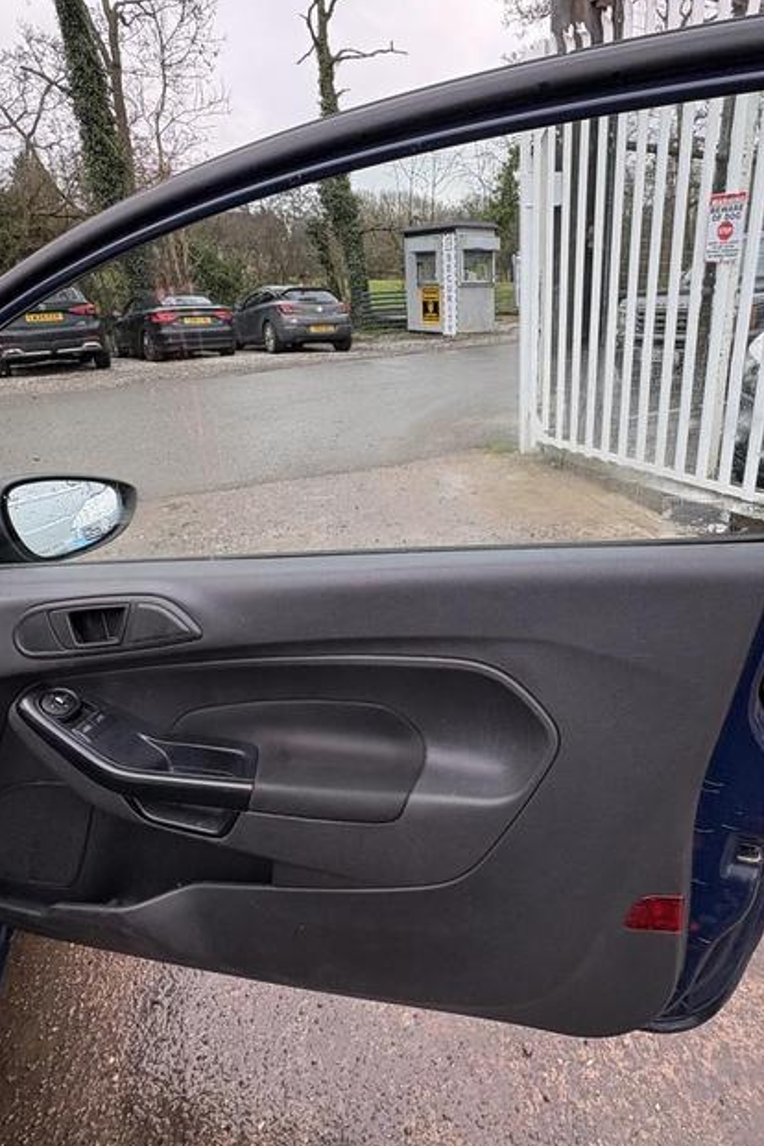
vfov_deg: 81.1
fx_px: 668
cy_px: 539
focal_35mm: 21
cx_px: 469
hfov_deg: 58.9
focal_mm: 2.22
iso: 50
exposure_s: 1/99
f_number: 2.2
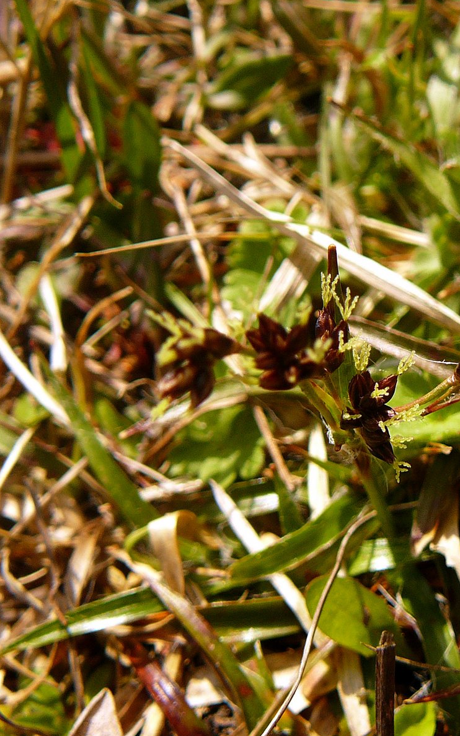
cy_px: 370
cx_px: 352
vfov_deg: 40.3
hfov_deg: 25.5
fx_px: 1003
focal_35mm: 50
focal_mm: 5.2
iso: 80
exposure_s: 1/800
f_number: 2.8
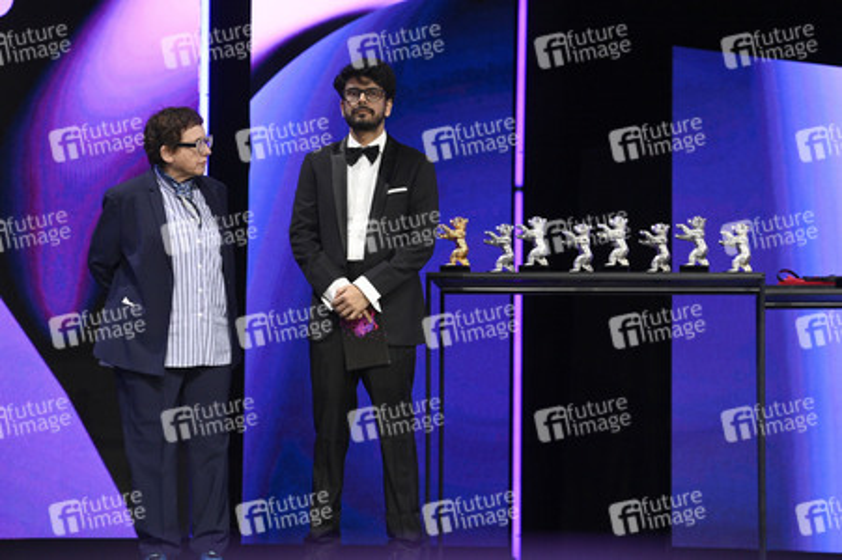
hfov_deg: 15.8
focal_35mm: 130
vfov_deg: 10.5
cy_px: 280
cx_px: 421
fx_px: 3038
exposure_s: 1/250
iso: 4000
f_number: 4
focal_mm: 130
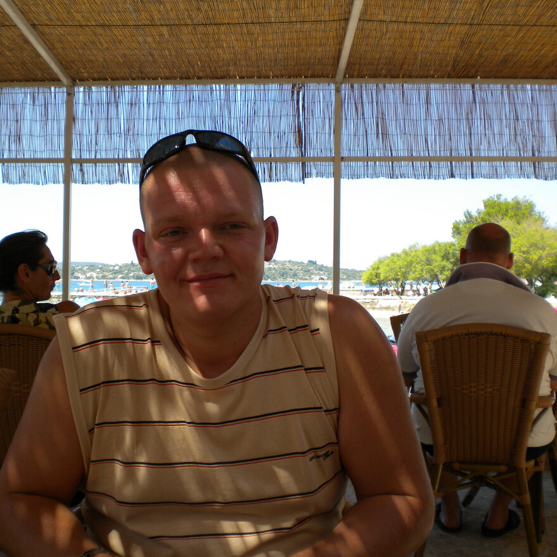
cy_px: 276
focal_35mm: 42
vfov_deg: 40.0
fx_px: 765
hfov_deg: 40.0
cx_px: 248
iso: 80
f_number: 4.6
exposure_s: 1/221
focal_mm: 6.3
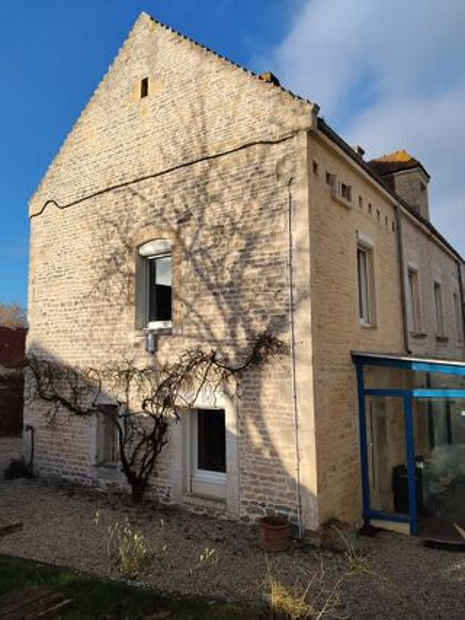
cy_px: 310
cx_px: 232
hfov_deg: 48.2
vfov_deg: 61.7
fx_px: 520
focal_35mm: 29
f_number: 1.8
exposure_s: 1/1301
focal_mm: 3.96
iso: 50
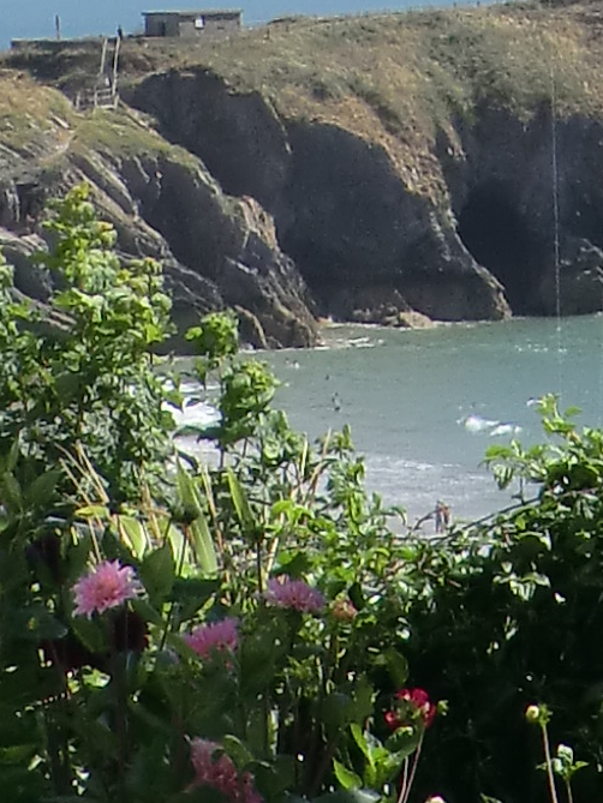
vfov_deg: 6.9
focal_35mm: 281
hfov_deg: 5.3
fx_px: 6524
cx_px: 461
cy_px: -425
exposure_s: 1/640
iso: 64
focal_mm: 8.4
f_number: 4
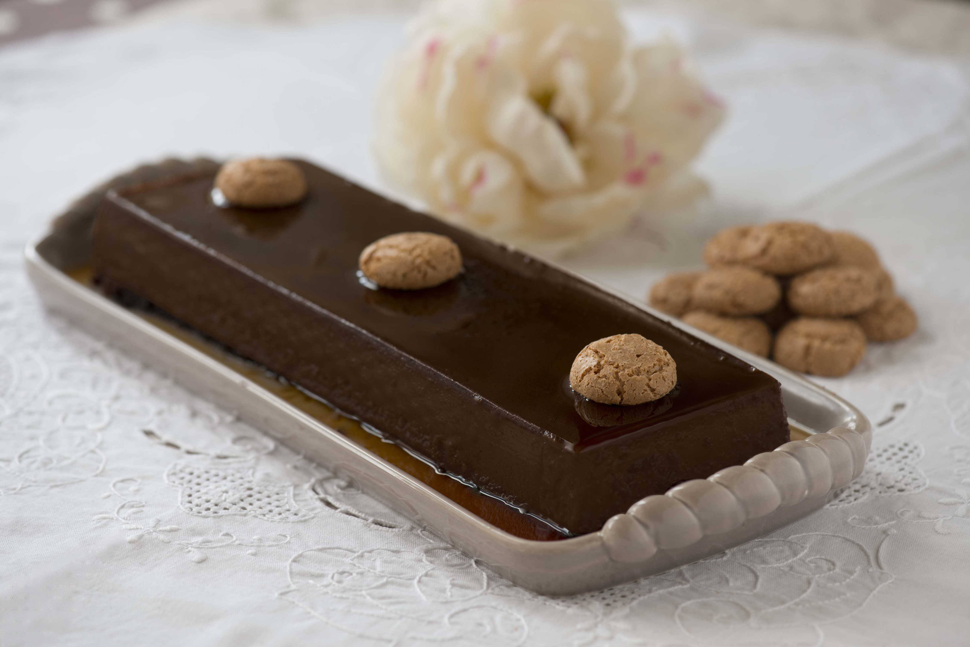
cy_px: 324
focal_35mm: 105
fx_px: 2830
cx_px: 485
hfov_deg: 19.5
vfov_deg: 13.1
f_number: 5.6
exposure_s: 1/25
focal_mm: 105
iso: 100
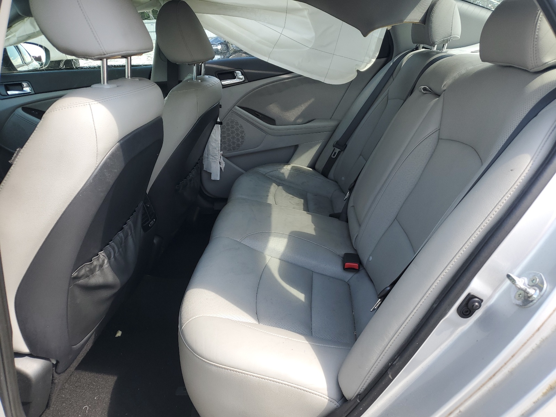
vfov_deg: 53.1
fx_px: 418
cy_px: 208
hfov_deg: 67.3
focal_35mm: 26
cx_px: 278
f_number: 1.5
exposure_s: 1/500
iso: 50
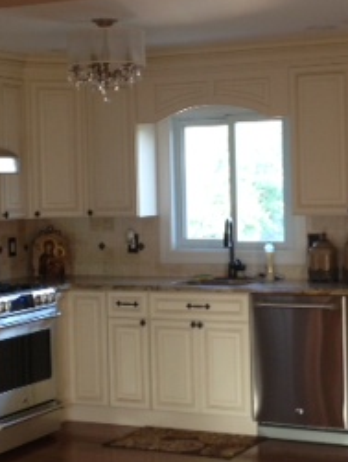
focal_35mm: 84
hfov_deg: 17.6
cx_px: 199
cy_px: 223
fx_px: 1123
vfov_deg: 23.3
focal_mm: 4.13
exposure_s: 1/20
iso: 80
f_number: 2.4
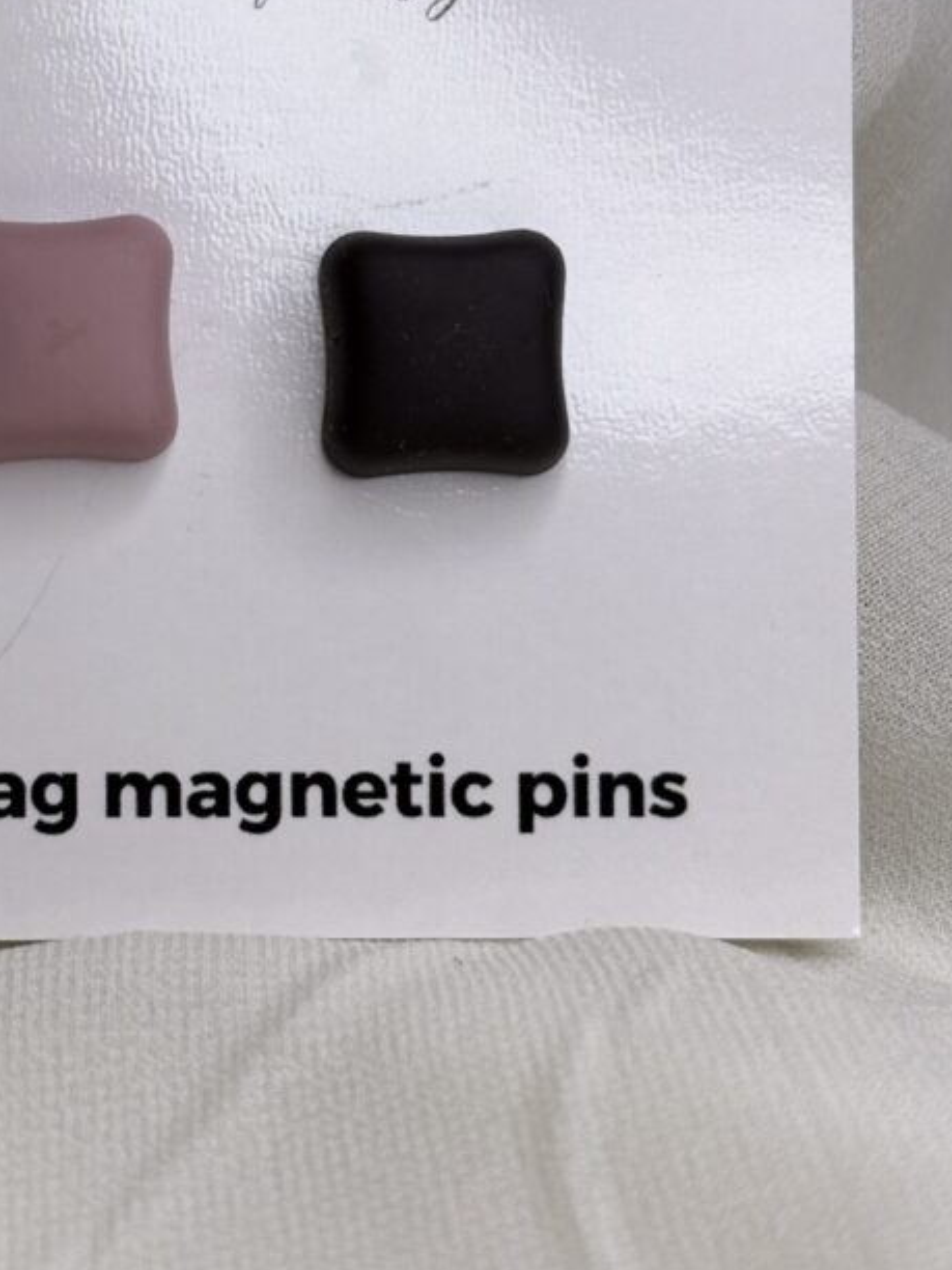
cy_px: 324
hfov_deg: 14.4
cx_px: 124
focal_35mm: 102
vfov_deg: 19.1
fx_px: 3740
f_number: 1.6
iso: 40
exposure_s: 1/386
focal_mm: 5.96
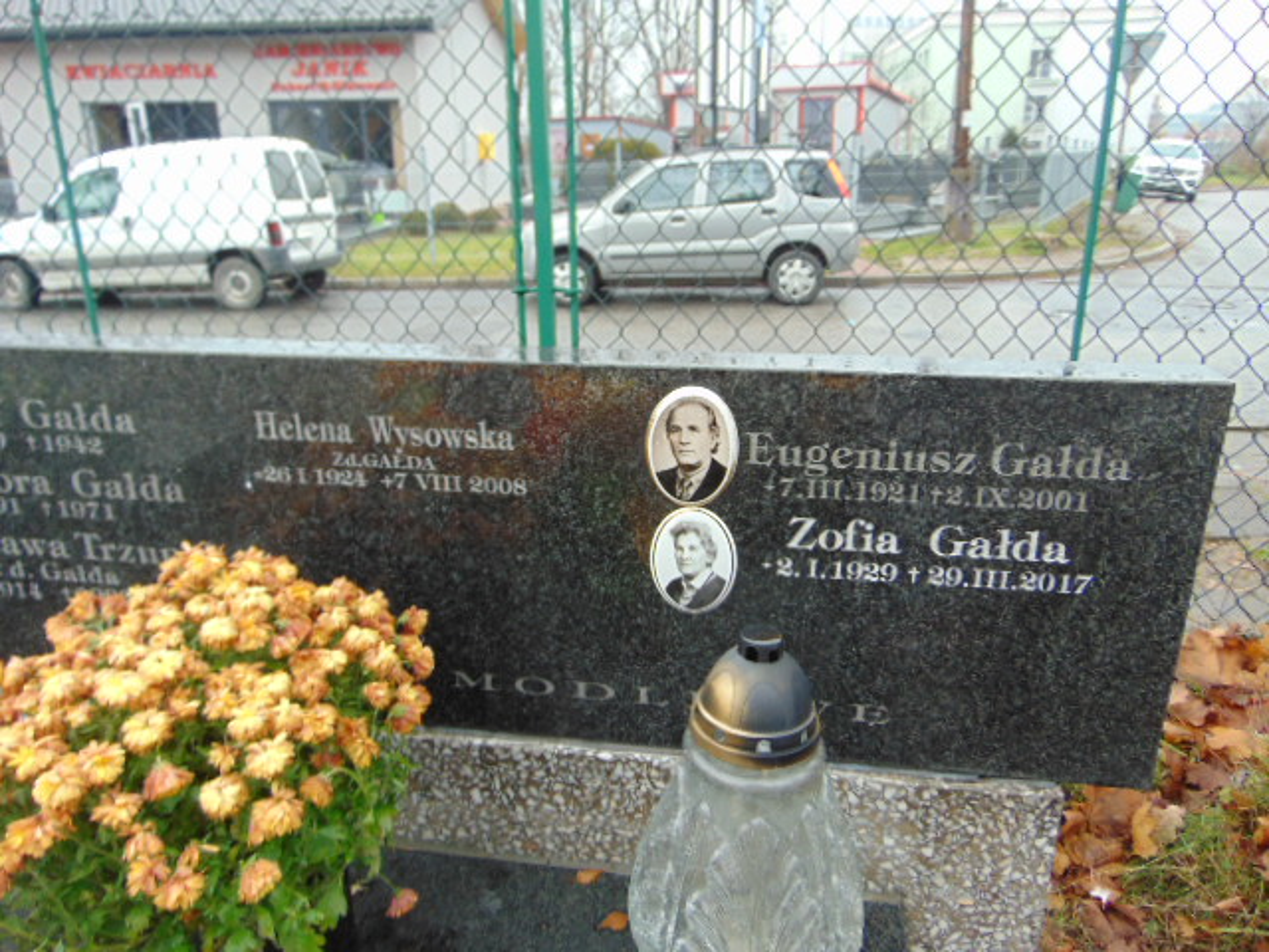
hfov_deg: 69.4
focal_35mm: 25
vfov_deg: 54.9
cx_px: 634
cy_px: 476
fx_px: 916
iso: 80
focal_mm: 4.5
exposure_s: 1/80
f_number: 3
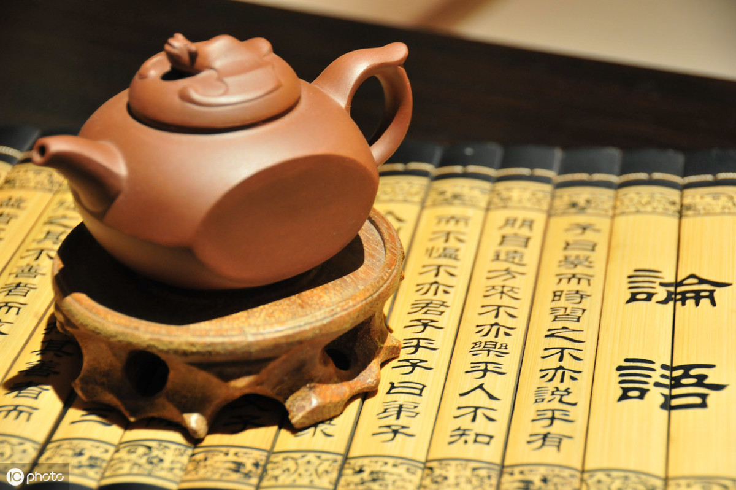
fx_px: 2145
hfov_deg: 19.5
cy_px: 245
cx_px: 368
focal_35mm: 105
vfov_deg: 13.0
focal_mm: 70
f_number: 5
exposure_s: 1/13
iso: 1000
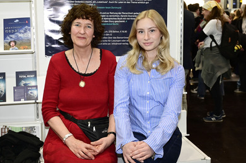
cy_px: 80
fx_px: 280
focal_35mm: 41
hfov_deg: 47.4
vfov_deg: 32.5
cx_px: 113
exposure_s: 1/200
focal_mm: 36
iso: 1600
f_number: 5
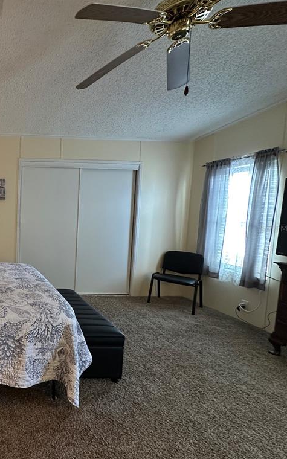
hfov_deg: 47.1
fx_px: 250
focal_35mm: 20
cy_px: 228
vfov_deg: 85.1
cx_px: -13
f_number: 2.2
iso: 160
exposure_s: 1/60
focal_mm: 2.22
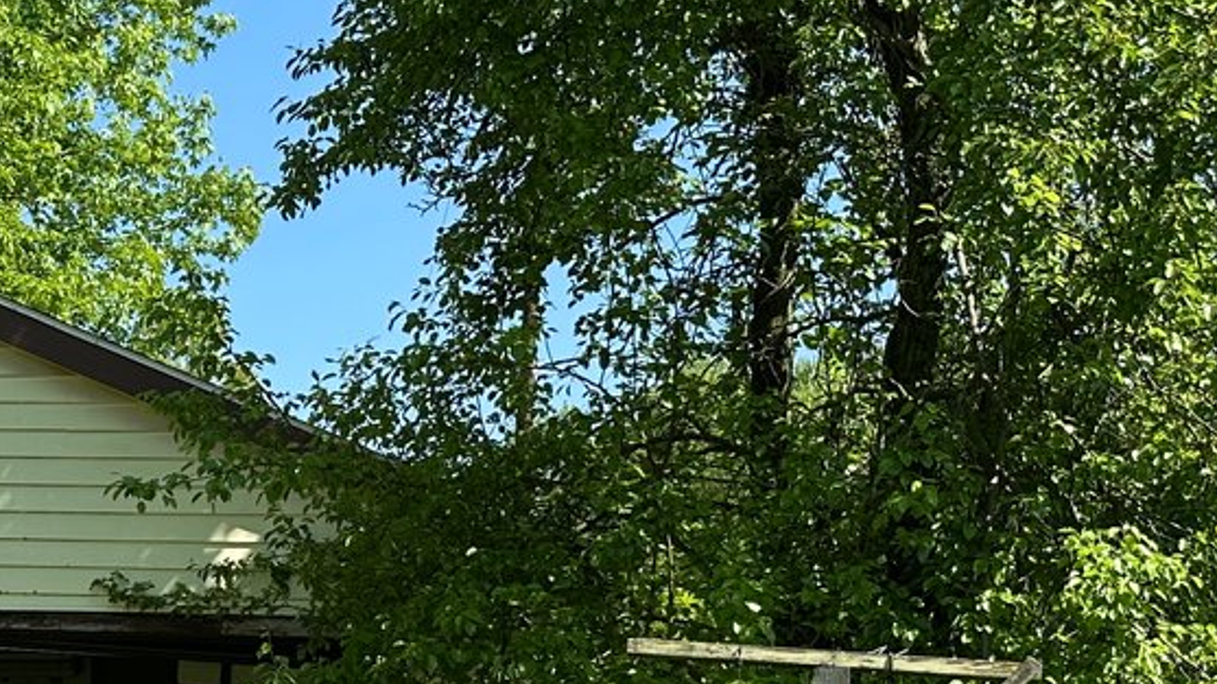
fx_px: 2291
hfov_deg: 27.4
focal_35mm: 71
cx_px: -104
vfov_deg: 16.5
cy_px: 729
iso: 80
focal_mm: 6.86
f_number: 1.78
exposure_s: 1/2028
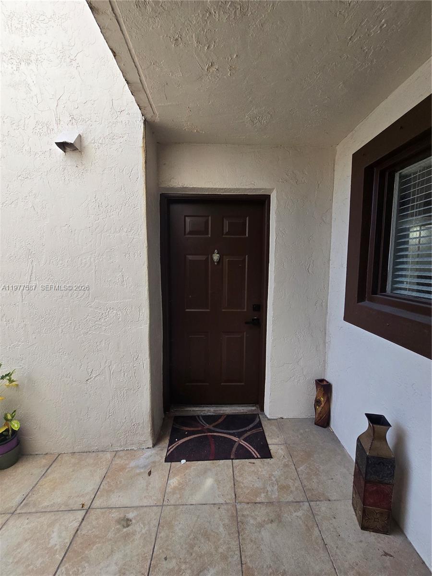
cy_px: 288
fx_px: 216
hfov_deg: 89.9
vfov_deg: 106.2
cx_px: 216
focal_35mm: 13
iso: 100
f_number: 2.2
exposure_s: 1/719
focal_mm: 2.2
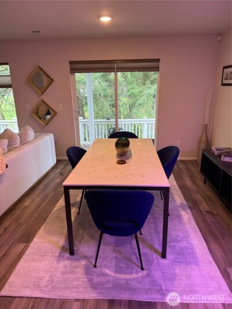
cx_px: 116
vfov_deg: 71.6
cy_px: 154
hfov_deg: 56.8
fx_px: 214
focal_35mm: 24
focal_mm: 6.76
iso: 200
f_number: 1.78
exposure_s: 1/120
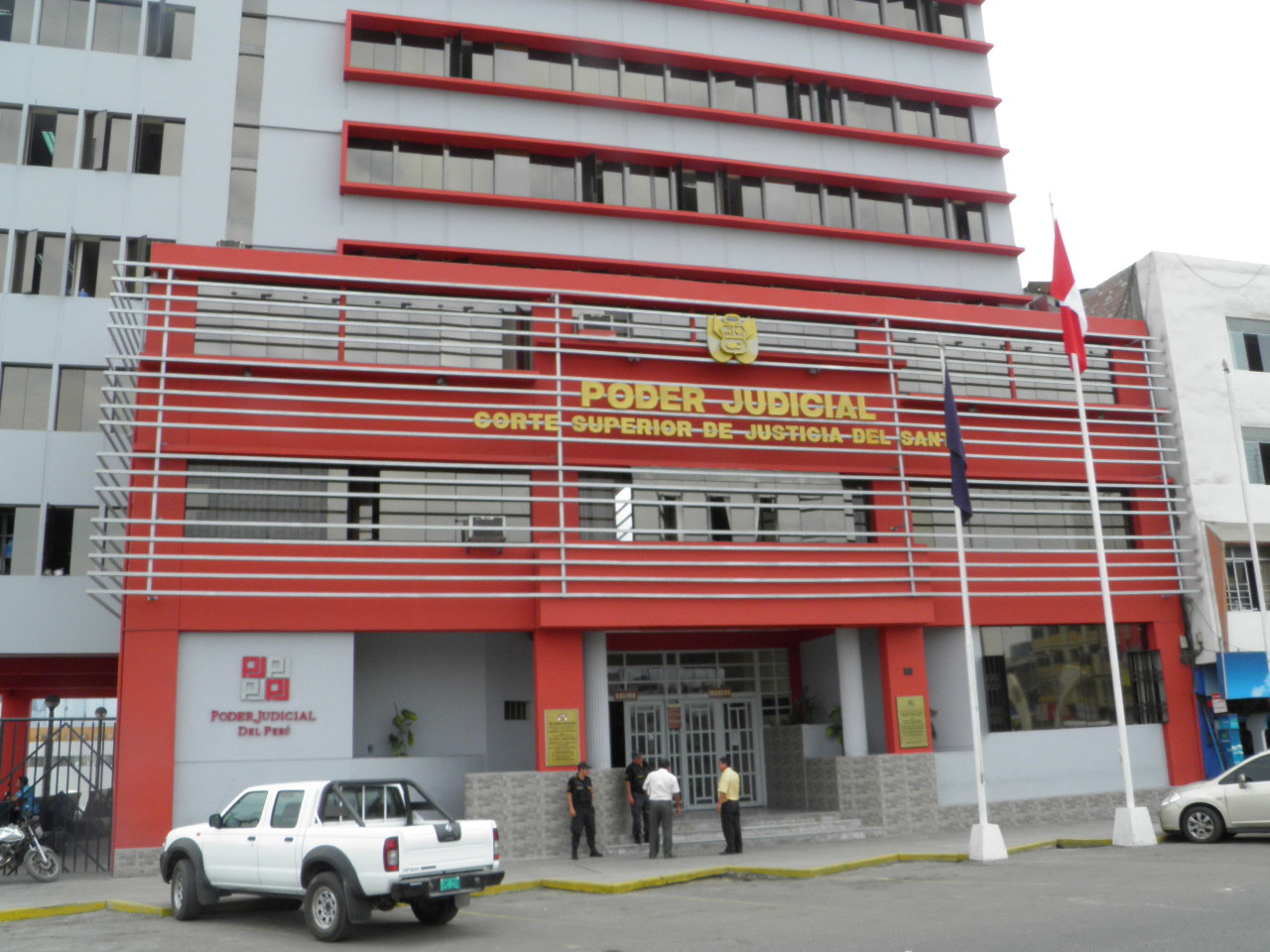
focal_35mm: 30
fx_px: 1101
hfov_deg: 60.0
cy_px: 476
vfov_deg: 46.8
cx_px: 635
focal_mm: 5.5
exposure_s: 1/250
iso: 100
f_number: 5.9
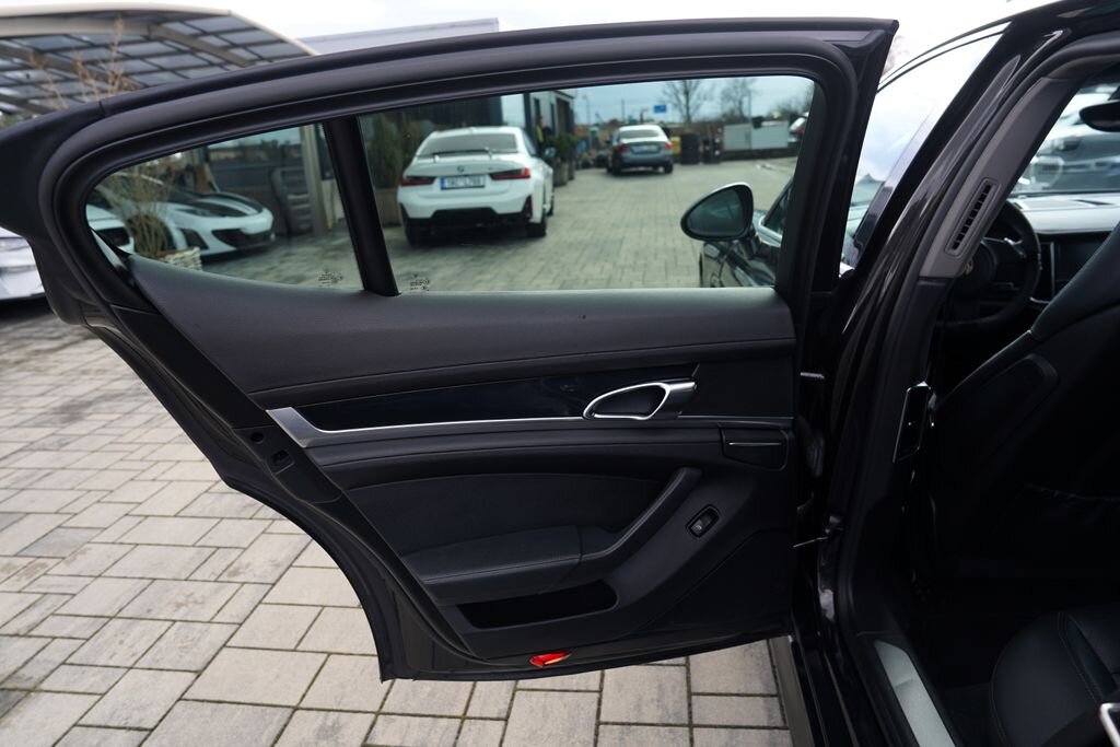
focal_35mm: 24
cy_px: 374
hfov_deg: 73.7
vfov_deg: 53.1
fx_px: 747
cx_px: 560
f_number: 5
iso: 100
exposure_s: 1/100
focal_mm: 24
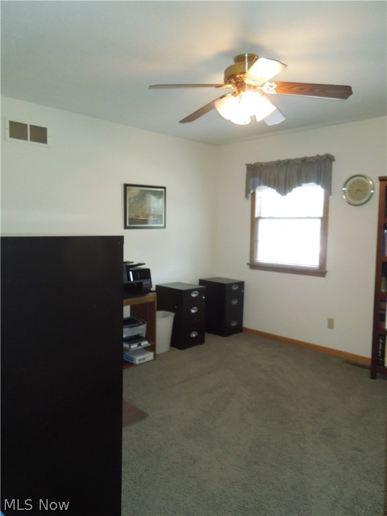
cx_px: 194
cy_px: 258
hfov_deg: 54.9
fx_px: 373
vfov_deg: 69.4
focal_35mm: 25
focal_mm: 4.5
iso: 360
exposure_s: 1/40
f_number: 3.3
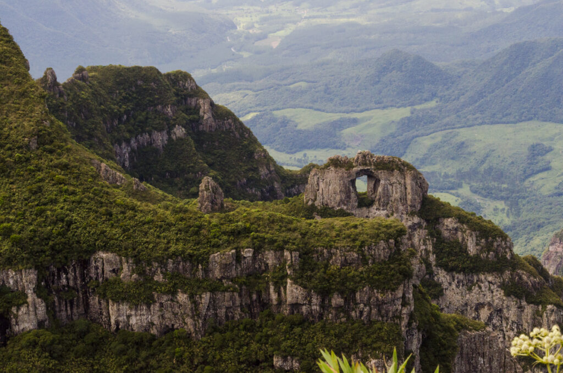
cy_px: 186
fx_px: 1287
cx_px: 282
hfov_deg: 24.7
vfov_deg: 16.5
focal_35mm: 82
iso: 640
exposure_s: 1/250
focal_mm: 55
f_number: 22
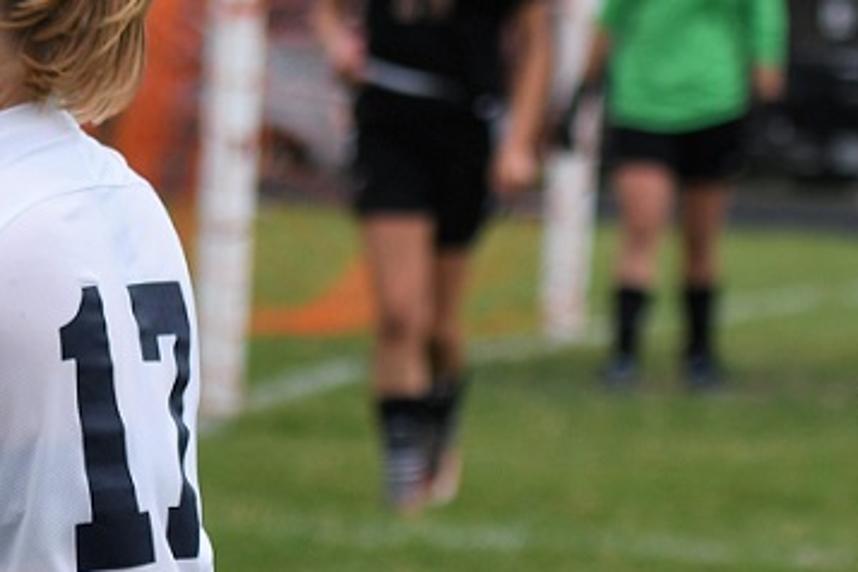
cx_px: -292
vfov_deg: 3.7
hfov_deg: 5.5
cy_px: 773
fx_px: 8794
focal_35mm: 369
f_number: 2.8
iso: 180
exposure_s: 1/1000
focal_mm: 70
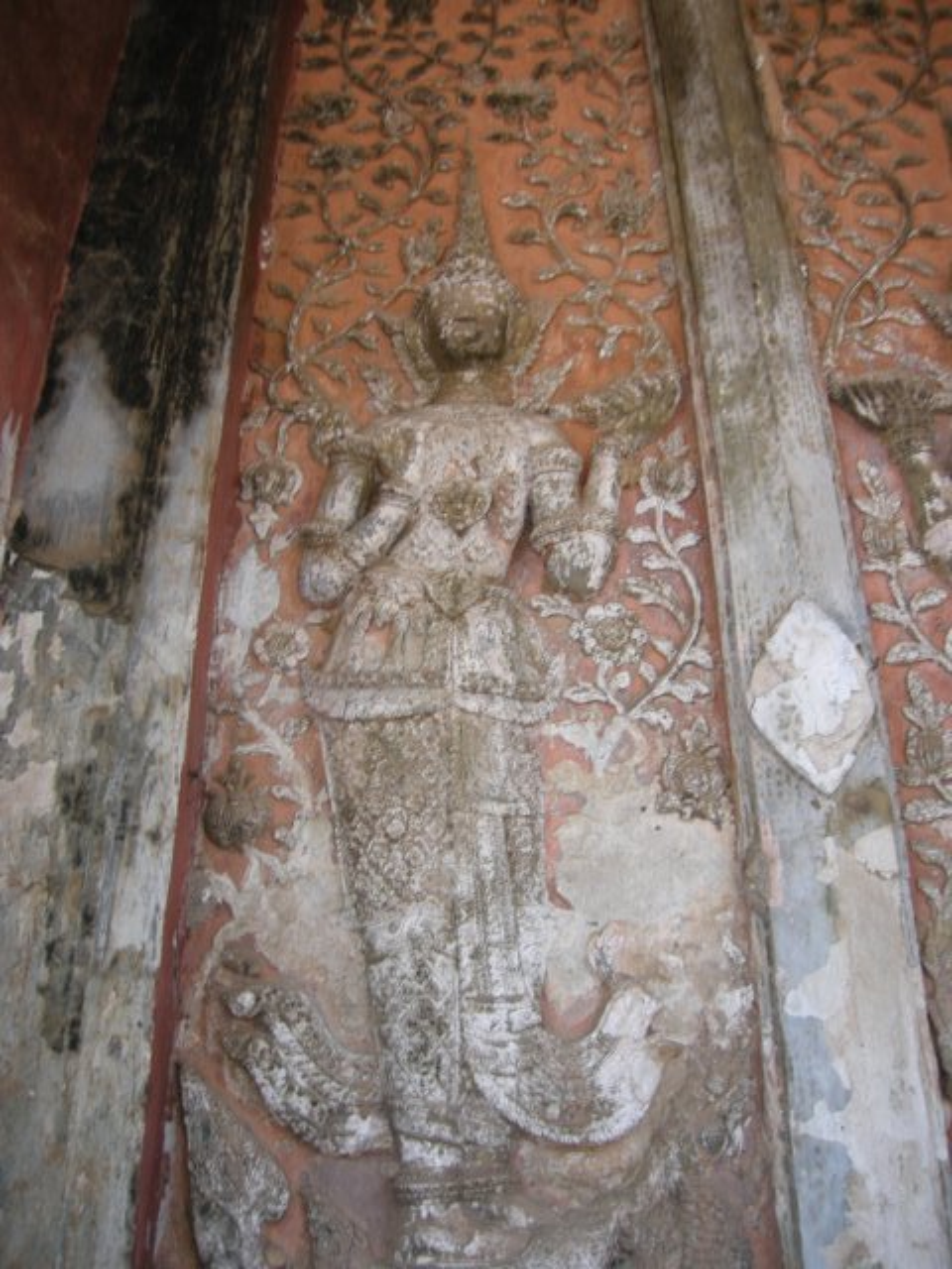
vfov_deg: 51.4
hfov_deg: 39.7
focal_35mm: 36
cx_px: 476
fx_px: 1320
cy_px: 634
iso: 64
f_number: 2.7
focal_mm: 7.5
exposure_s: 1/37.8
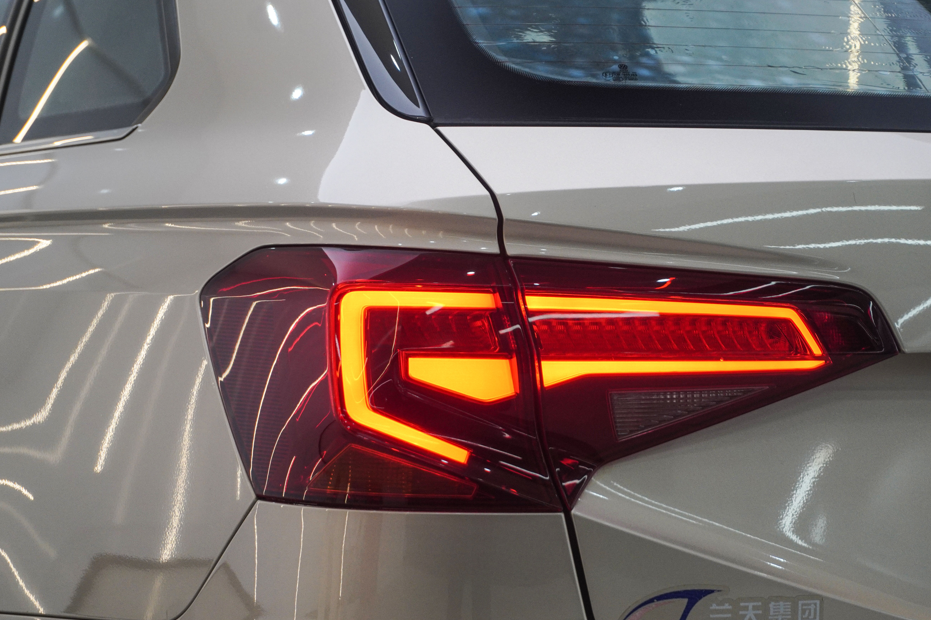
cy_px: 338
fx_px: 2224
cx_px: 494
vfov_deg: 15.9
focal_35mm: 86
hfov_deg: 23.6
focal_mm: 50
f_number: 6.3
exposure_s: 1/80
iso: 640
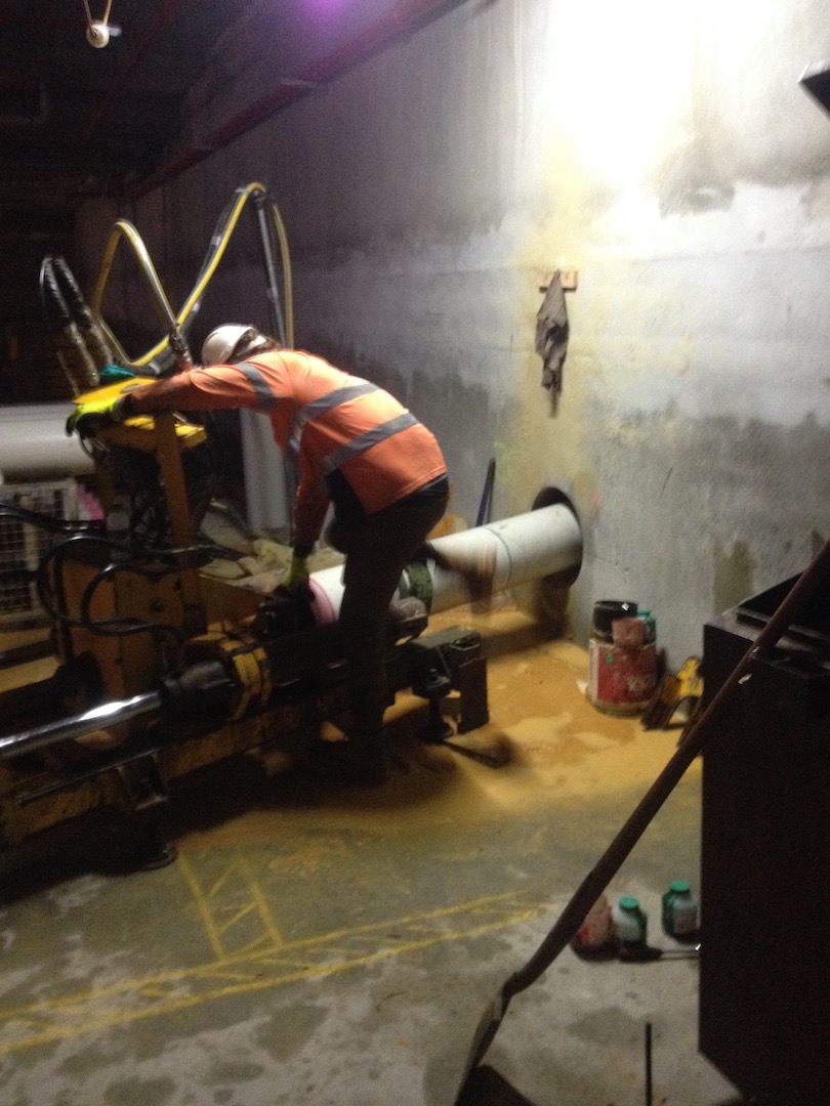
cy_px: 553
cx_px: 415
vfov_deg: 52.6
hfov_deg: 40.7
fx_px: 1119
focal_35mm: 35
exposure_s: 1/15
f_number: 2.4
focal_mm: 4.28
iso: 400
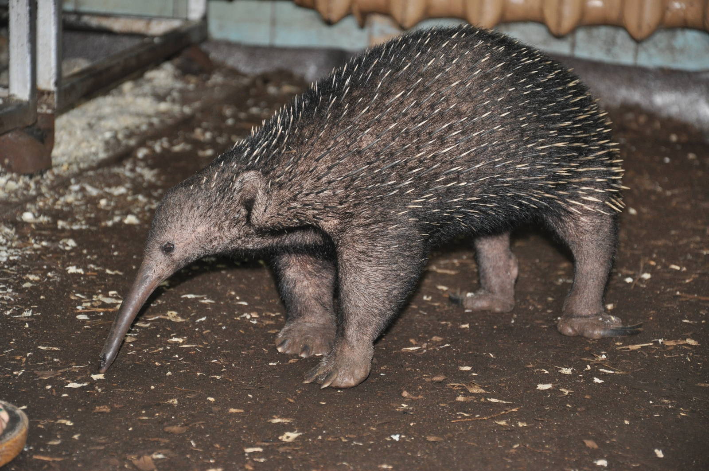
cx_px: 354
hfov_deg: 14.9
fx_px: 2715
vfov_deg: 9.9
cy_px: 236
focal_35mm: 138
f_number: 5.6
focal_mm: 92
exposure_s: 1/60
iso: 800
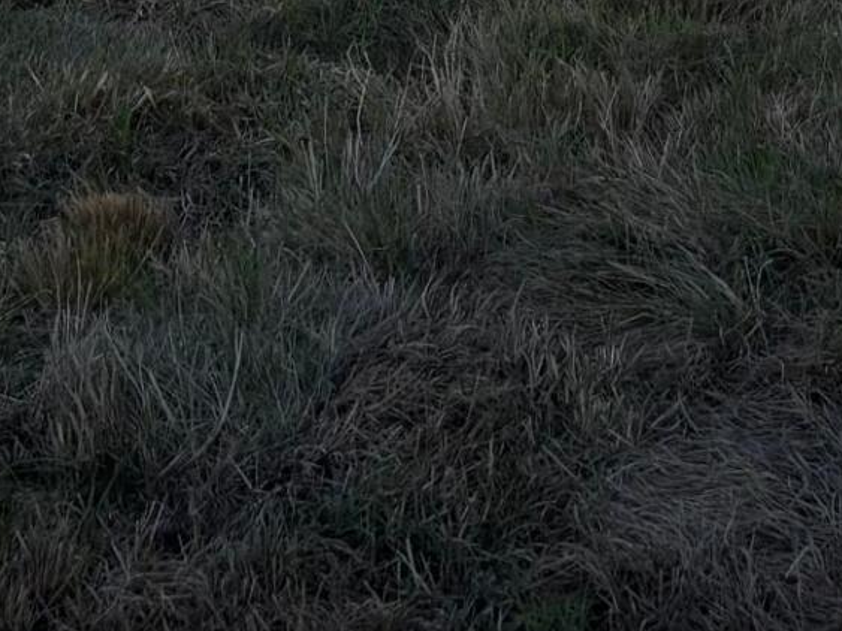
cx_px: 574
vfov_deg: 9.9
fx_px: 3234
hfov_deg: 14.8
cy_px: -827
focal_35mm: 133
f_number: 1.6
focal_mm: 5.96
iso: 50
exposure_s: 1/2639
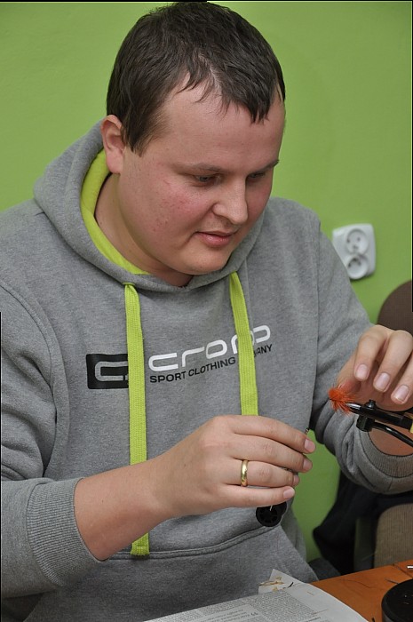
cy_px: 311
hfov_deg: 13.8
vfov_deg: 20.6
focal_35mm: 99
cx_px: 206
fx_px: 1708
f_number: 5.6
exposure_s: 1/60
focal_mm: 66
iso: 800
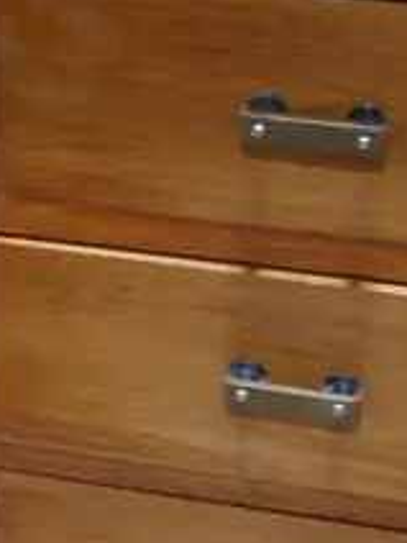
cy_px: 241
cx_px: -96
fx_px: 2116
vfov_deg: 14.6
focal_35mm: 135
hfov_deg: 10.8
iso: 400
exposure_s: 1/60
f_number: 3.5
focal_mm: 14
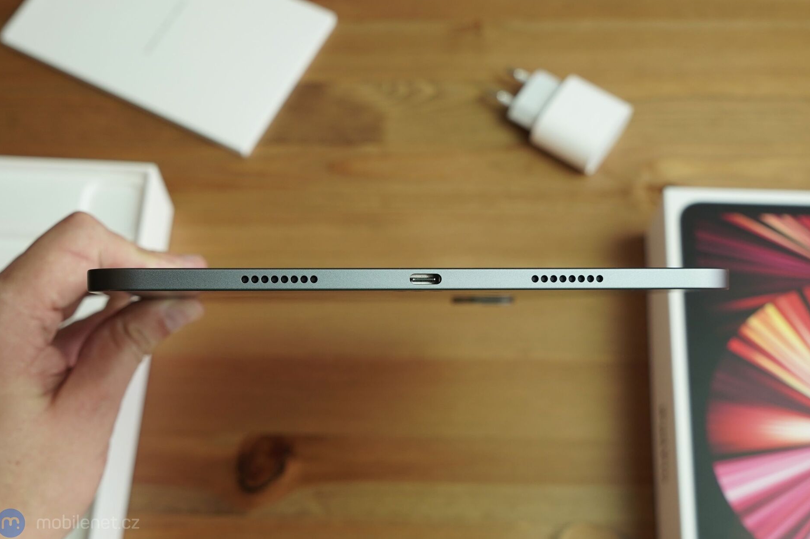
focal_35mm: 34
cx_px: 402
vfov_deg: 38.9
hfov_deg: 55.8
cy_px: 271
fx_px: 765
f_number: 6.3
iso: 640
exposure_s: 1/160
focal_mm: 33
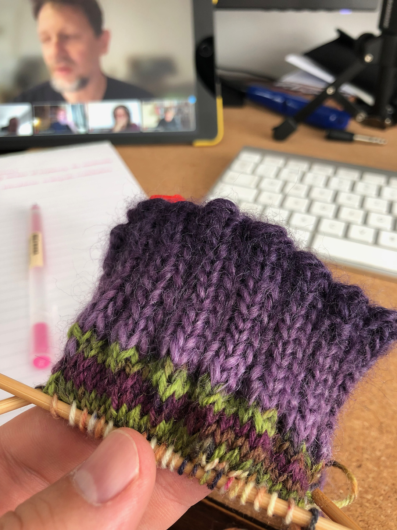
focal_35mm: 28
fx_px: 428
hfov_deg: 49.7
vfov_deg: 63.4
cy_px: 265
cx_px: 198
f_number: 1.8
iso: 32
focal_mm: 4
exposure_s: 1/30
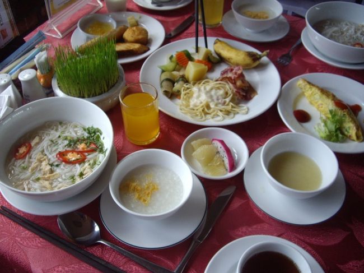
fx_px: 399
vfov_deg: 37.7
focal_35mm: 38
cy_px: 136
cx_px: 182
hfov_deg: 49.0
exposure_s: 1/50
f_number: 2.8
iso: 200
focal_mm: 7.9
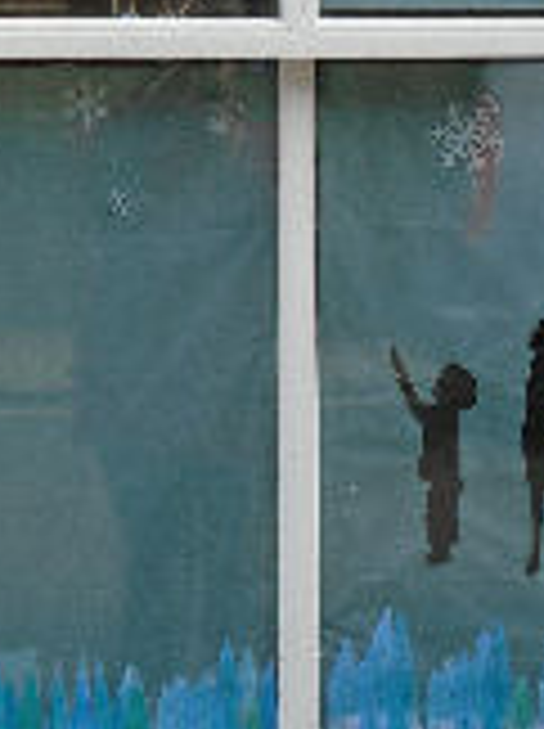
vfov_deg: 18.2
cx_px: 335
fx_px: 2248
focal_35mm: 107
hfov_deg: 13.8
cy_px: 112
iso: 100
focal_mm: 7.4
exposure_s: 1/125
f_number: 4.1
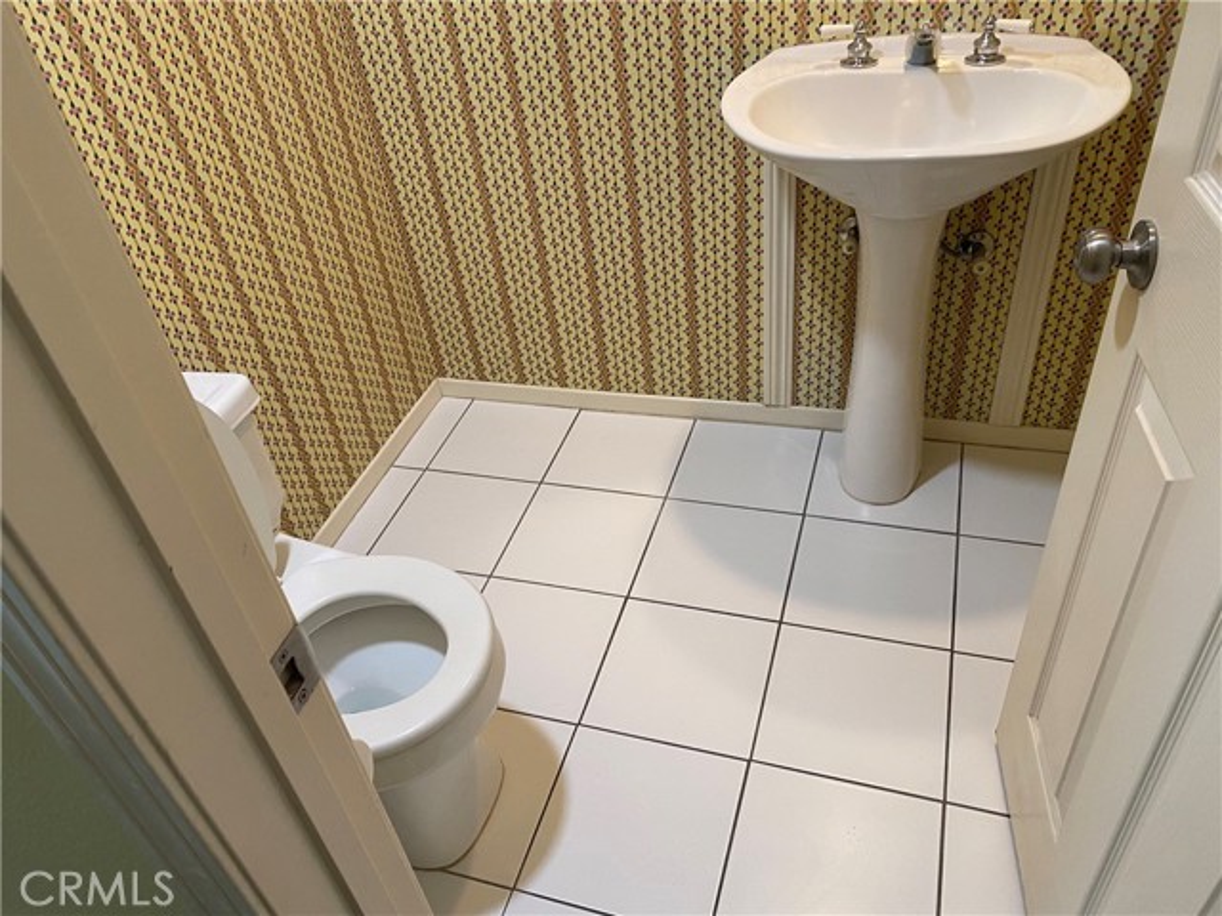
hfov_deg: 67.3
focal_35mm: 26
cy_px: 458
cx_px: 611
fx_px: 918
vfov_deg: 53.1
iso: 125
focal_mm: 4.25
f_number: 1.8
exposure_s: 1/60
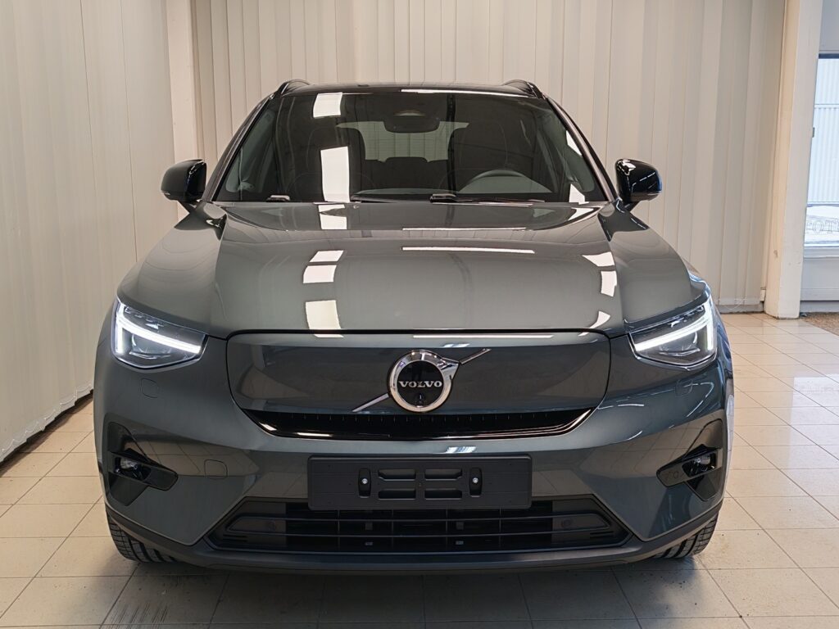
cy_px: 314
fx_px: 921
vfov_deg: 37.7
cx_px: 420
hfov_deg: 49.0
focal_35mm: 38
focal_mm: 5.4
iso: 80
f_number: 1.6
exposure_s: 1/100
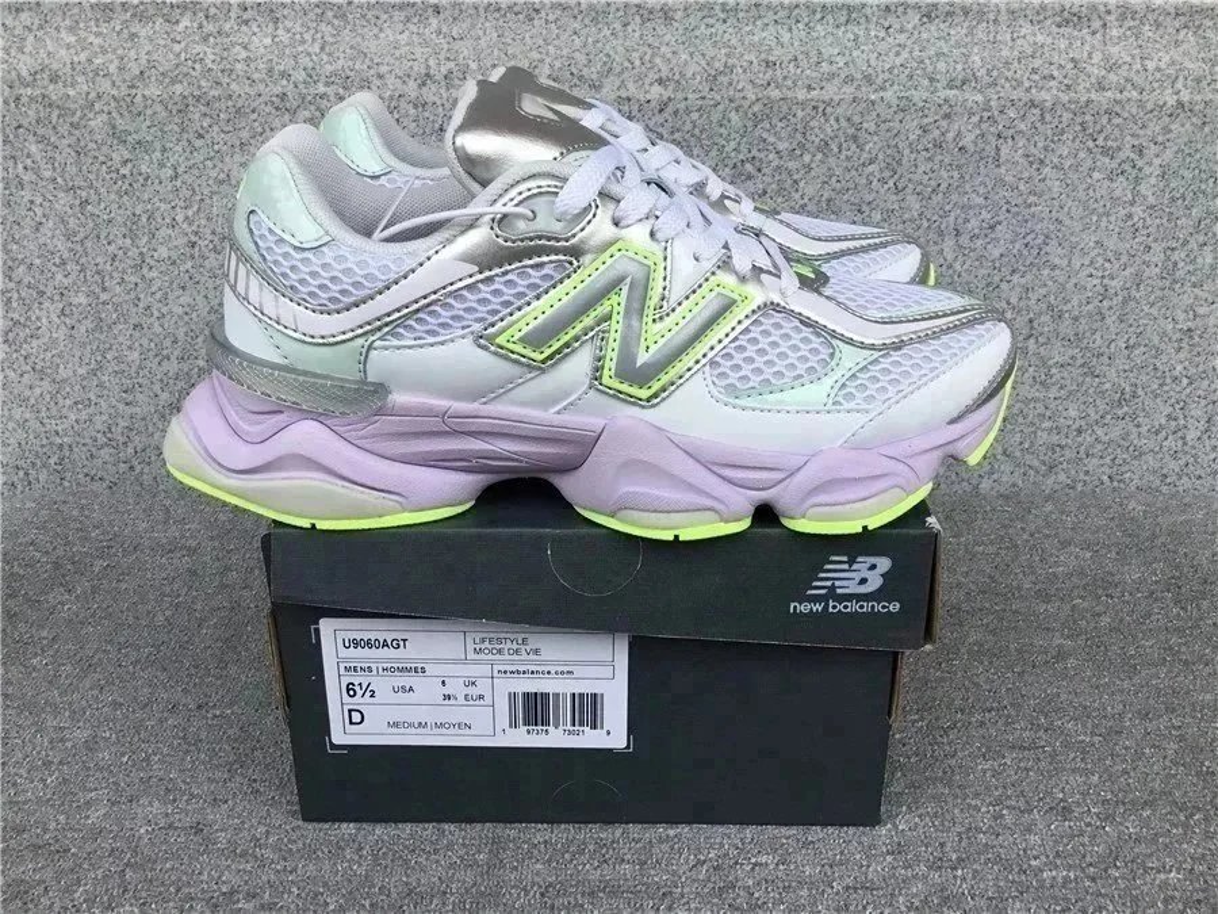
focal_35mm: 31
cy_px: 457
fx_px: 1091
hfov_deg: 58.4
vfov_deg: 45.4
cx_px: 609
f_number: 2.4
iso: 25
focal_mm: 3.3
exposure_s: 1/409
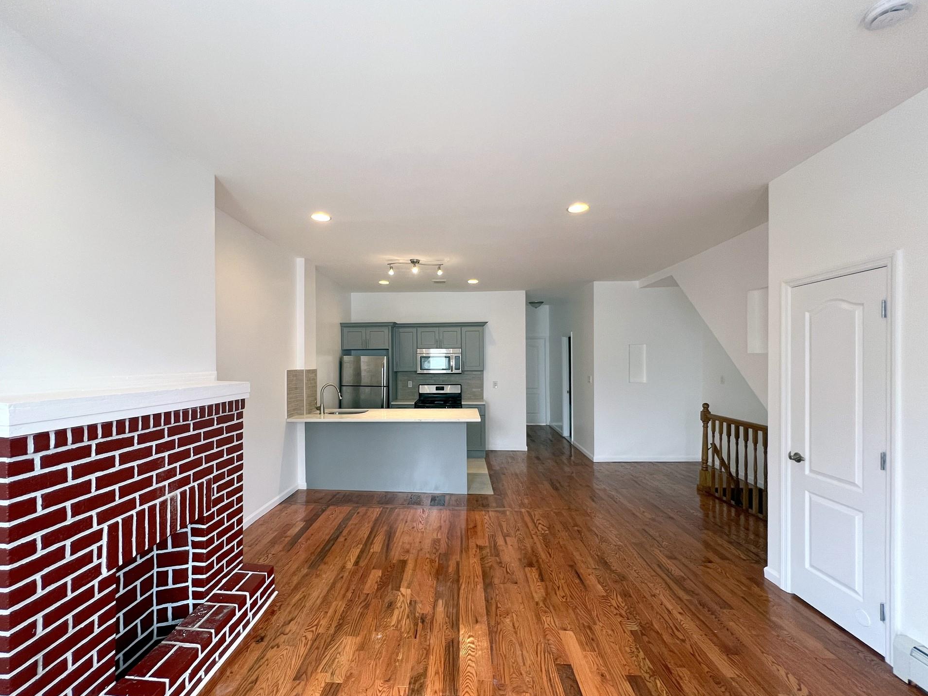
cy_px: 364
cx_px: 436
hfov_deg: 101.9
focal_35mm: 14
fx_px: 375
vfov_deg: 85.6
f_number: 1.8
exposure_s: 1/120
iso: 200
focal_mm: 1.57
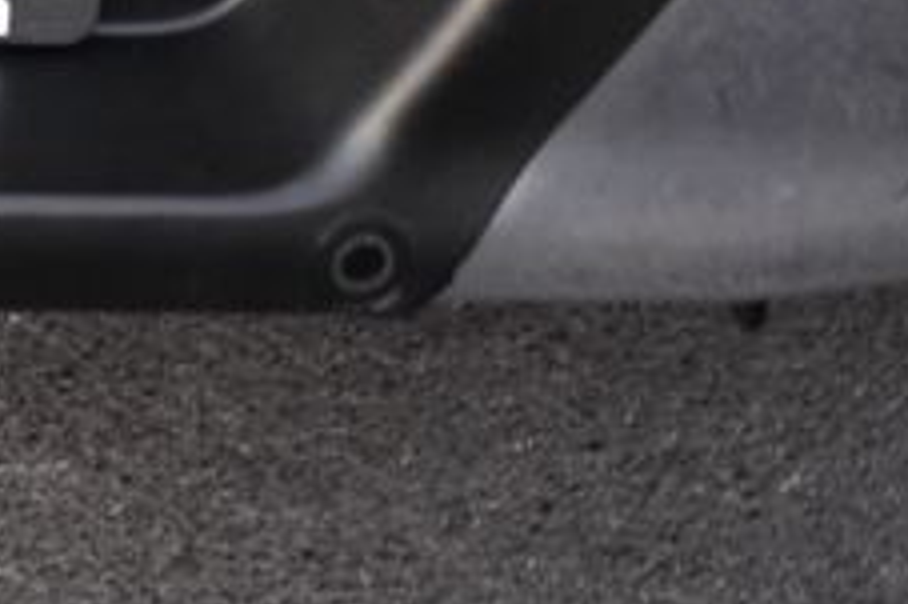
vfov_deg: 9.5
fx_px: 3629
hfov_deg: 13.7
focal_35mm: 144
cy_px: 544
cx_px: -284
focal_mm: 34
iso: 1600
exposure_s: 1/10
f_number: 4.5
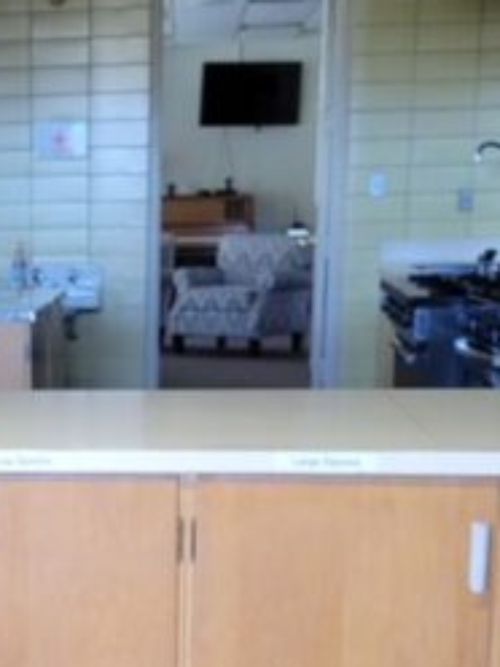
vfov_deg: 44.2
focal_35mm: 42
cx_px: 239
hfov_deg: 34.3
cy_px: 444
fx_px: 809
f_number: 1.8
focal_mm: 5.4
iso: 250
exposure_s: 1/60
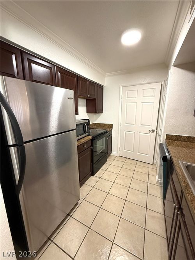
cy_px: 130
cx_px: 98
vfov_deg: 102.1
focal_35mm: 14
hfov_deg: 85.7
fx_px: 105
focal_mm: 2.22
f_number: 2.2
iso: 400
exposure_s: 1/60
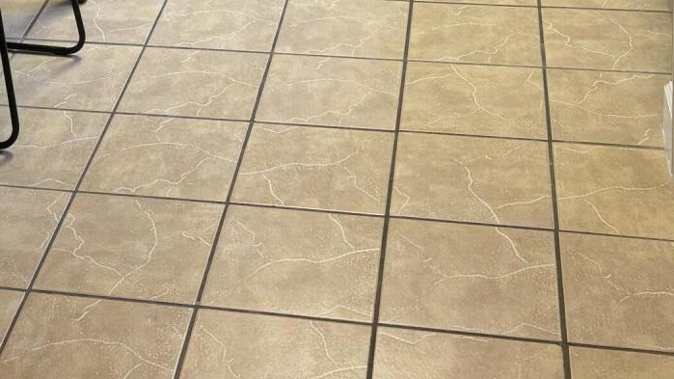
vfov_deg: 12.8
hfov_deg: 25.8
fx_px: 1447
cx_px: 147
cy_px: -414
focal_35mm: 81
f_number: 1.6
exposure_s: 1/60
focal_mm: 5.96
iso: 64
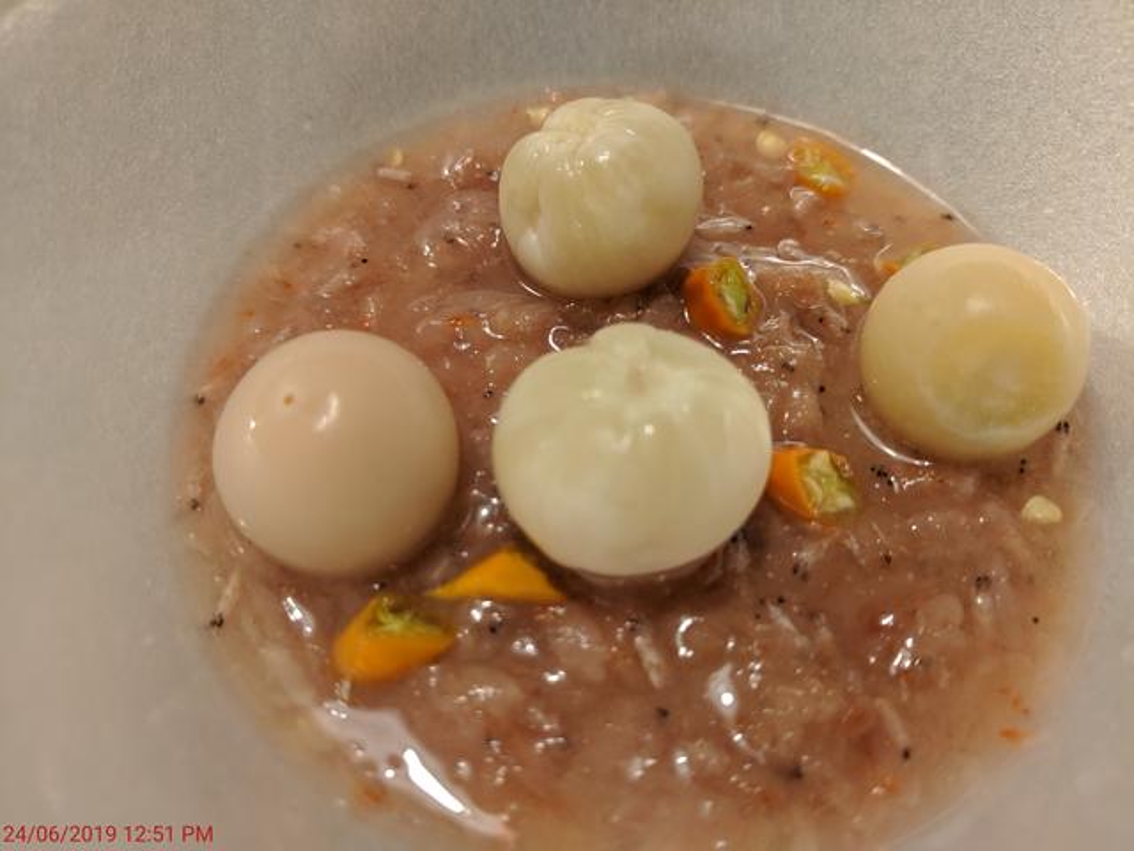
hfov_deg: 67.3
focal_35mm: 26
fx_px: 852
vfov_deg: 53.1
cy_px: 426
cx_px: 567
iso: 380
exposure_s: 1/40
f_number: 2
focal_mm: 4.67
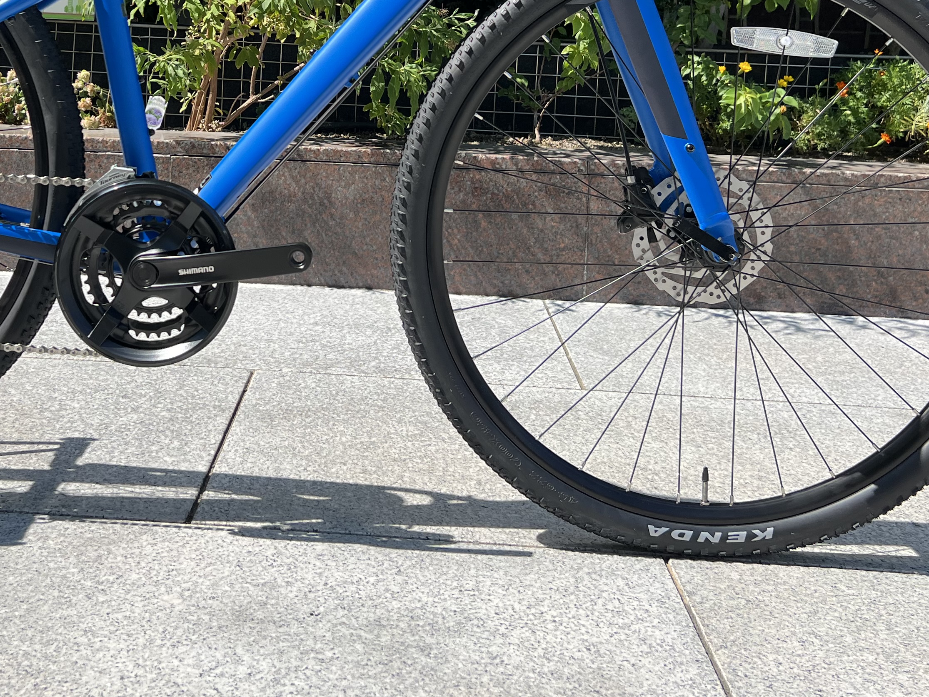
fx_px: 1261
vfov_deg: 29.6
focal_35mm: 47
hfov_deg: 39.8
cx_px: 293
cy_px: 72
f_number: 1.5
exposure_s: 1/2353
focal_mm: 5.7
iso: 50
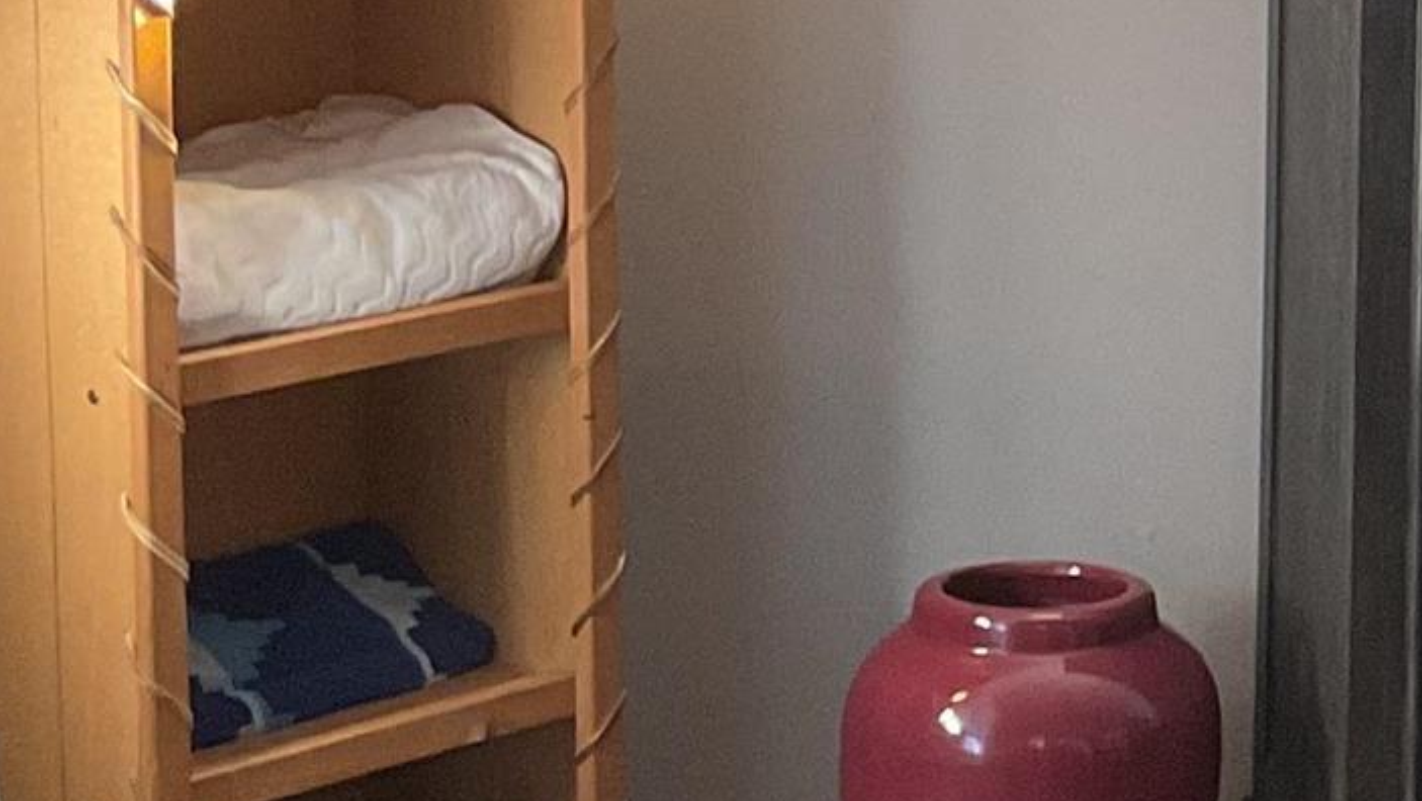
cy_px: 148
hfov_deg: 14.4
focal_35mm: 138
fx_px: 5205
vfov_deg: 8.8
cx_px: 2193
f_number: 1.8
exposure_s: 1/60
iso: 100
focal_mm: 3
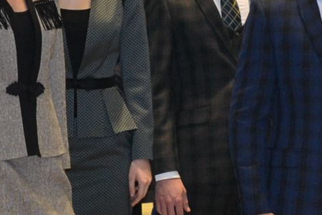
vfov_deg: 8.4
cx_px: 230
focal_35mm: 163
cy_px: 169
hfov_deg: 12.6
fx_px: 1458
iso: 560
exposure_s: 1/60
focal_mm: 22
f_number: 4
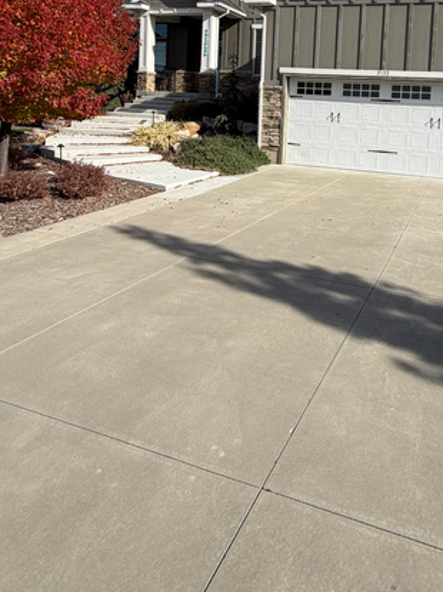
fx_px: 444
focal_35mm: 26
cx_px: 334
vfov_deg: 62.8
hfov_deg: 50.7
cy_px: 137
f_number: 2.2
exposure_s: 1/864
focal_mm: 2.22
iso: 20
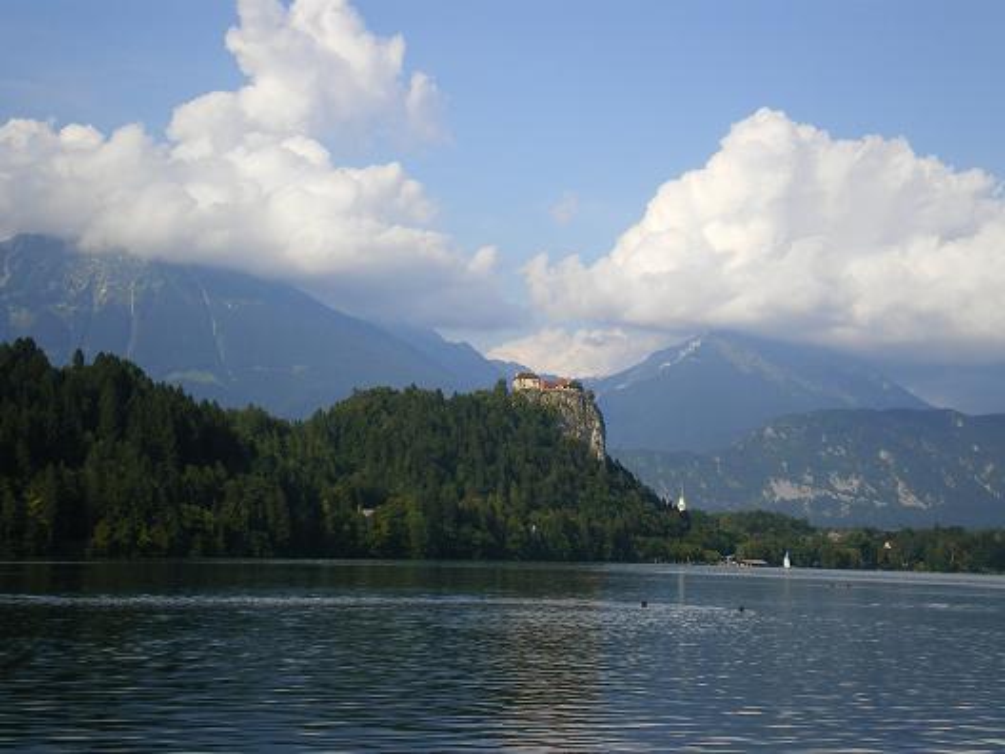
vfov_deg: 21.6
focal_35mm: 68
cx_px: 502
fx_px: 1974
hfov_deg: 28.6
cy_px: 377
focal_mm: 11.3
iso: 64
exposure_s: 1/200
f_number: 6.2
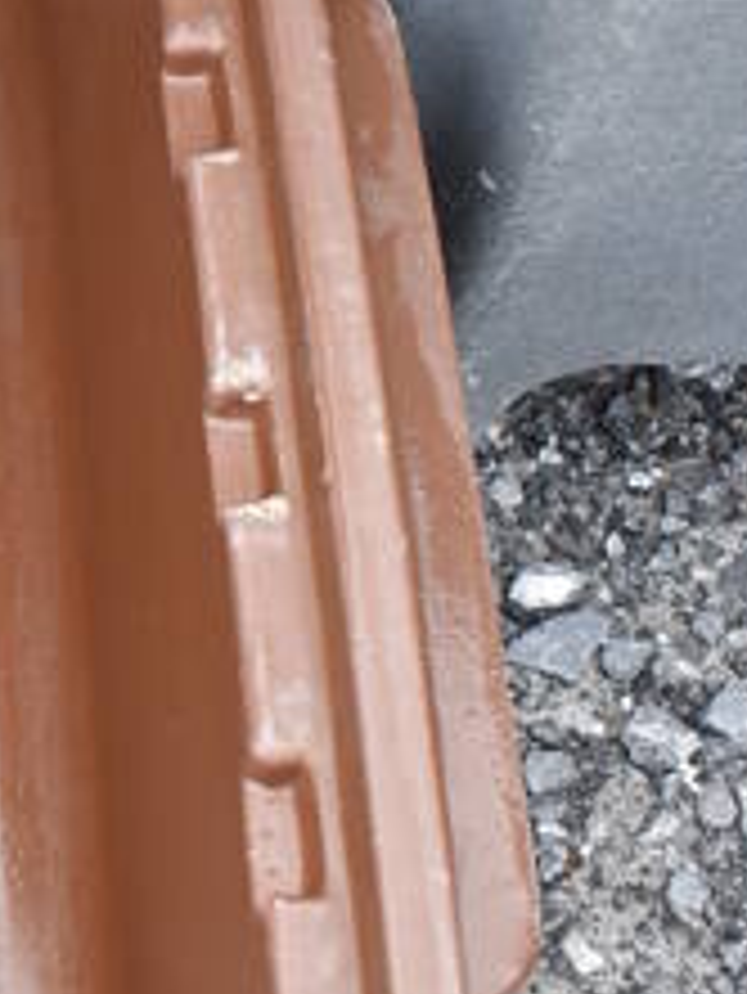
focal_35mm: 125
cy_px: 97
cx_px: -477
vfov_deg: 15.6
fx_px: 3593
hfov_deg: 11.3
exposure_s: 1/250
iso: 400
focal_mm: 21
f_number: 4.5
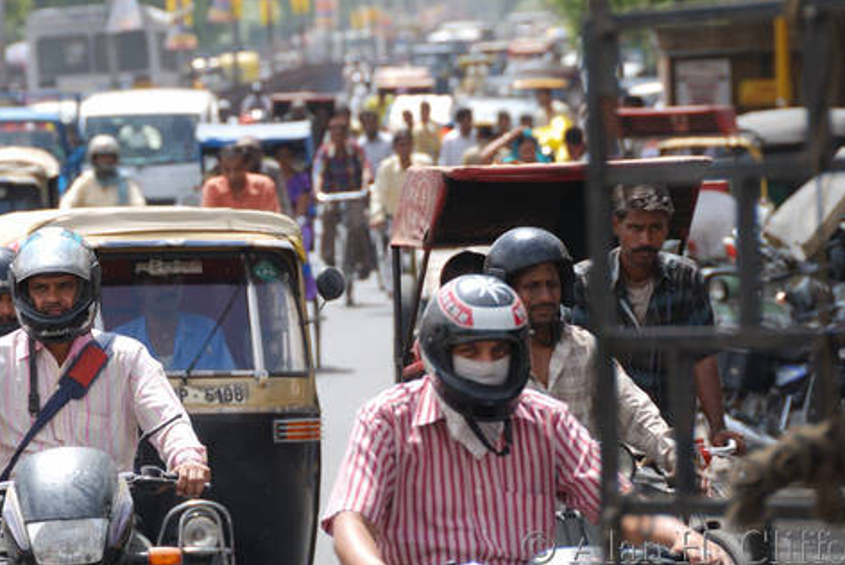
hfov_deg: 5.4
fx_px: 8883
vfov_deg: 3.6
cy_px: 172
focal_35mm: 378
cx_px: 313
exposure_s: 1/400
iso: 200
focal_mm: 170
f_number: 5.6
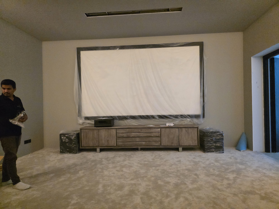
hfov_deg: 73.9
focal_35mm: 23
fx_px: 185
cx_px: 140
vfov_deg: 58.9
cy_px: 104
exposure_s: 1/100
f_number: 1.7
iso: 2000
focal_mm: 6.3
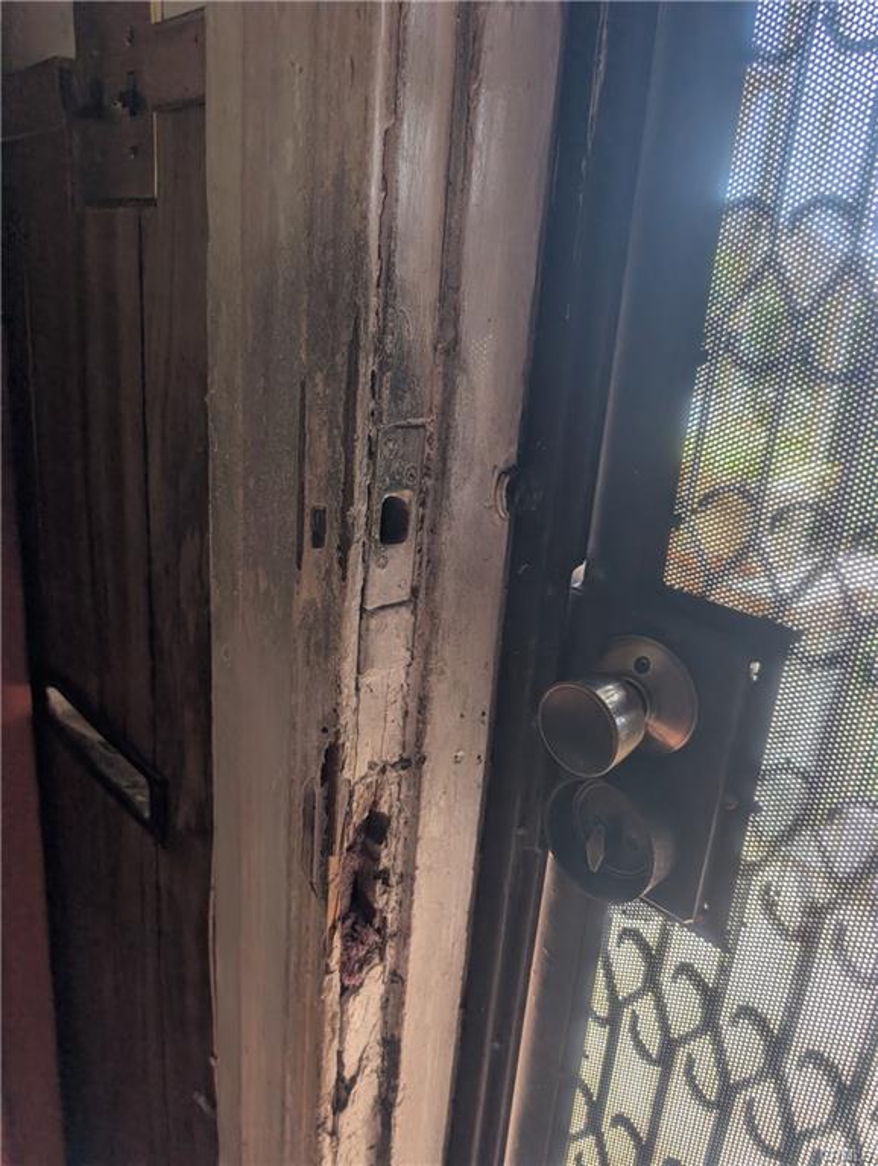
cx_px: 439
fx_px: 810
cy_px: 583
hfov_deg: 56.9
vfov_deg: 71.5
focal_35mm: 24
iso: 115
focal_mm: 6.9
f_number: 1.68
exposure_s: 1/167
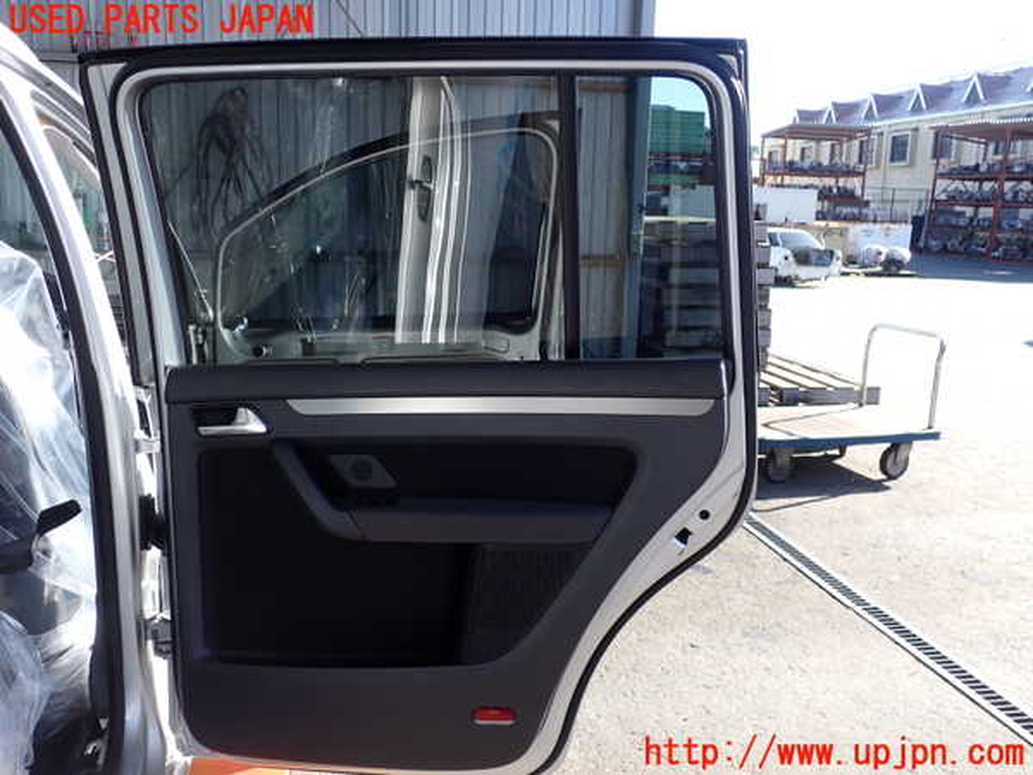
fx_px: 895
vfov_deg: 46.8
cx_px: 516
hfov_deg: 60.0
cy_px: 388
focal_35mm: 30
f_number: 3.2
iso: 100
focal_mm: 5.4
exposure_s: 1/250
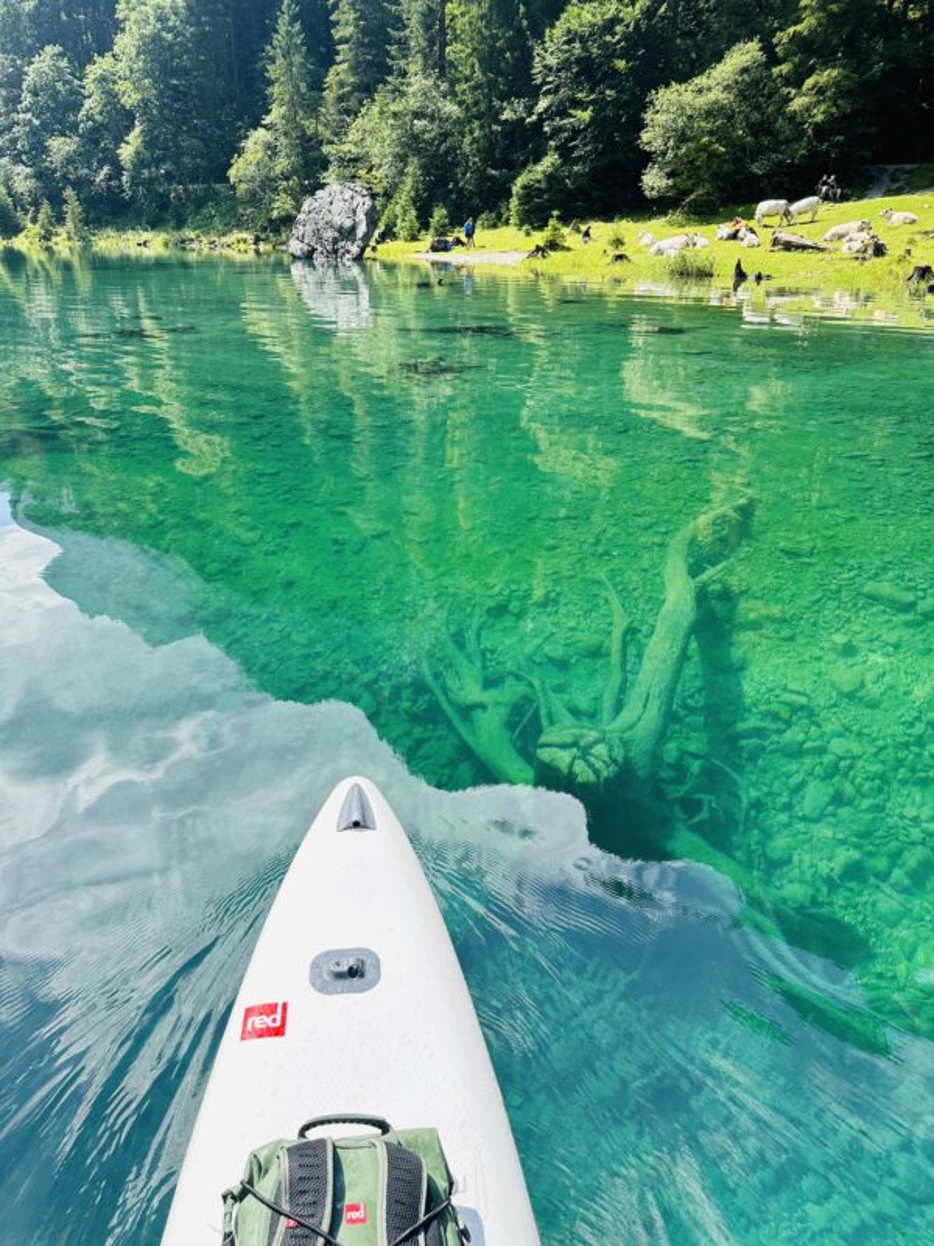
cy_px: 623
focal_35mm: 24
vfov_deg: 71.6
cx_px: 467
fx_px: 863
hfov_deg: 56.8
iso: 80
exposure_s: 1/1664
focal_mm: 6.86
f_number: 1.78
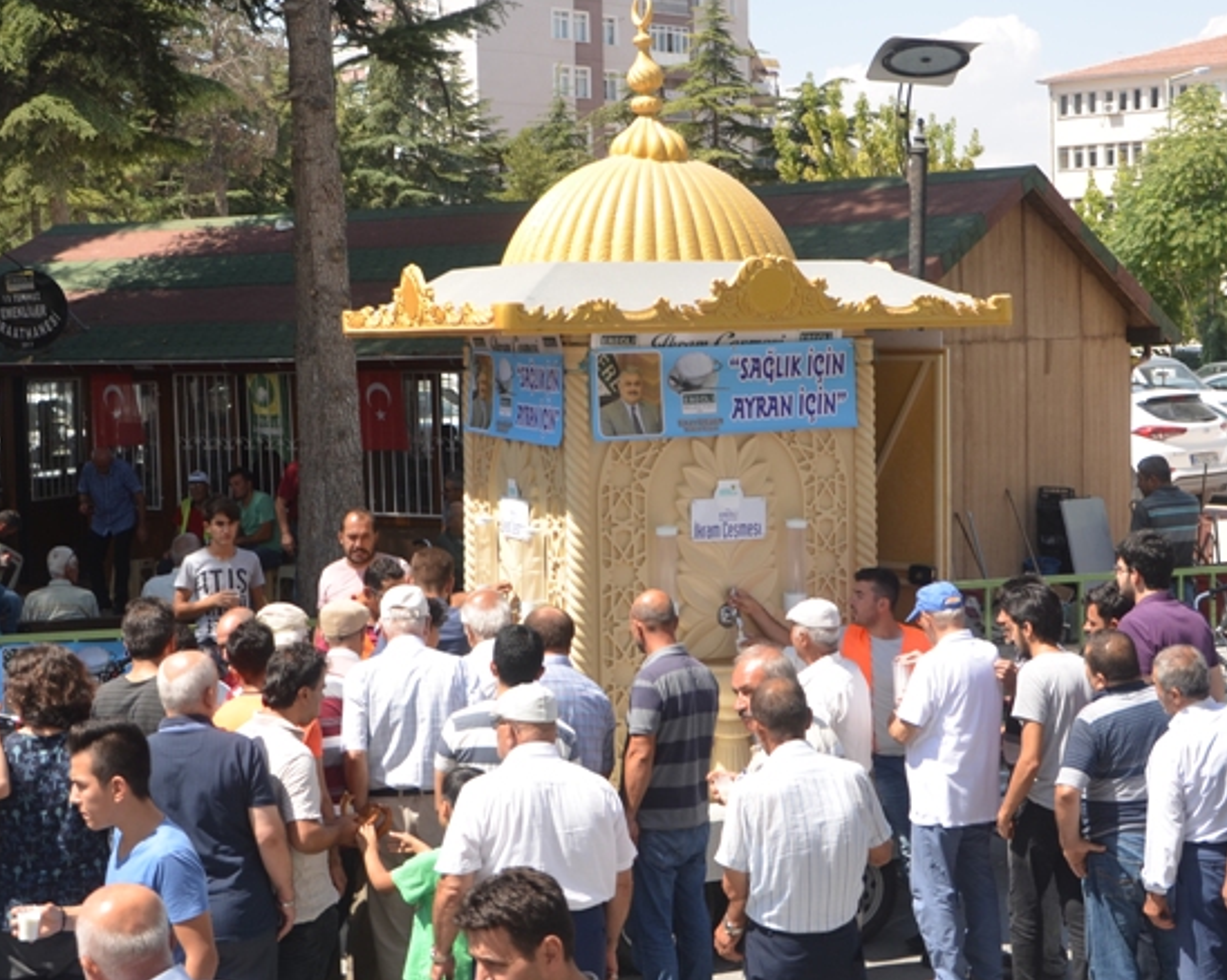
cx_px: 634
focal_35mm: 63
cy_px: 452
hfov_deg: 30.0
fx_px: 2287
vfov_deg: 24.2
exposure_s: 1/250
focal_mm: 24
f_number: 6.3
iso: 100
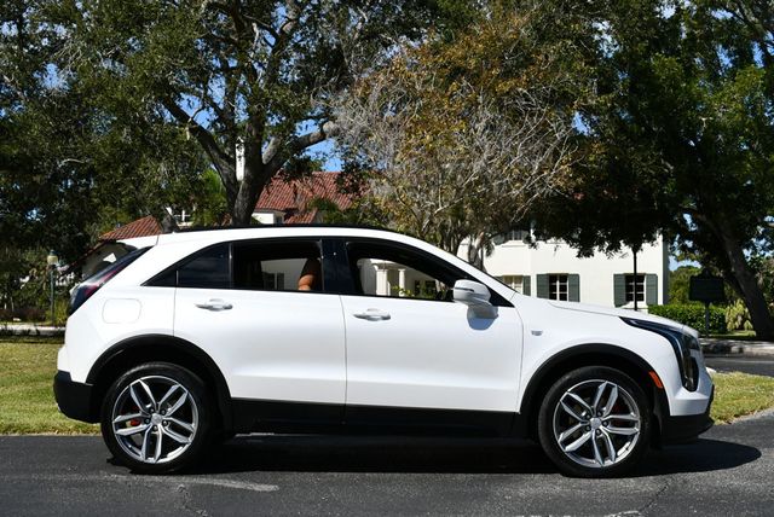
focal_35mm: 50
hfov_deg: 39.6
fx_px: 1076
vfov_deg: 27.0
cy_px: 258
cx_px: 387
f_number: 10
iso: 100
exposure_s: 1/400
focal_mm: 25
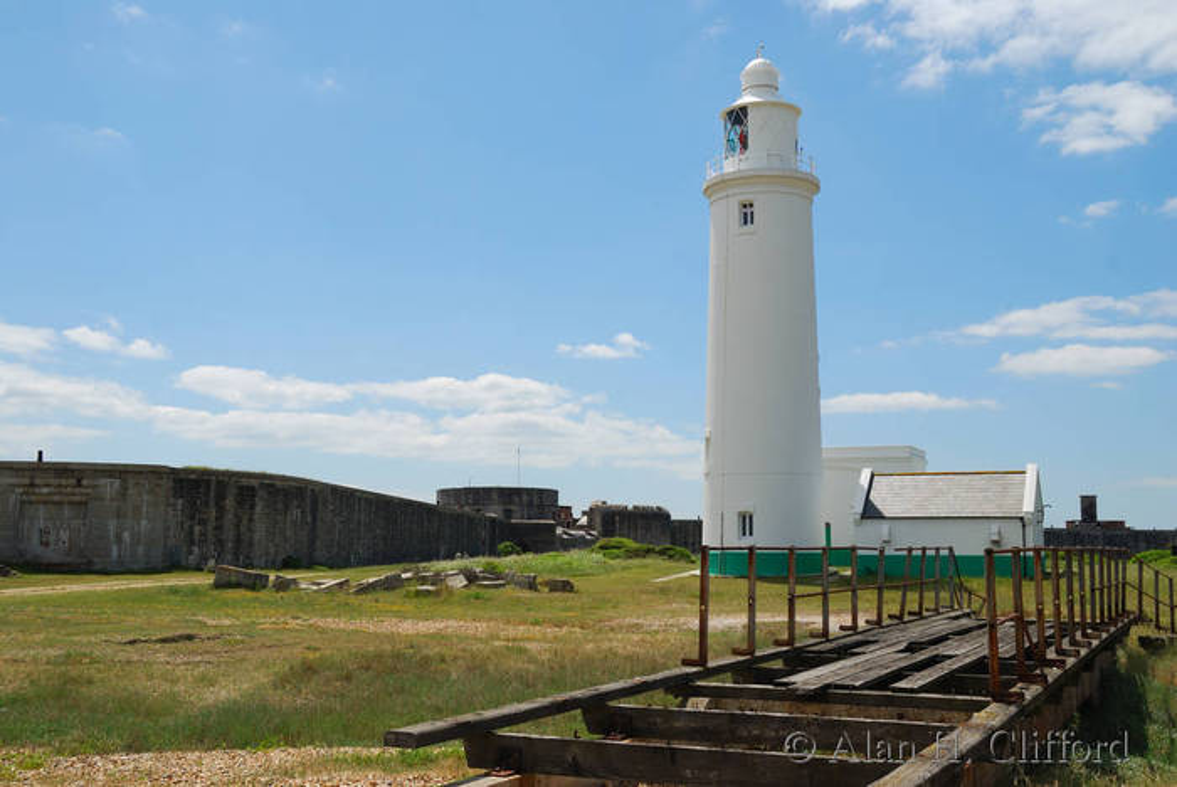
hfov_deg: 47.9
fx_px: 1325
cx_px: 588
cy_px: 394
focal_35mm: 40
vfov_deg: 33.1
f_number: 10
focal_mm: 27
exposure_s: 1/250
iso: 100
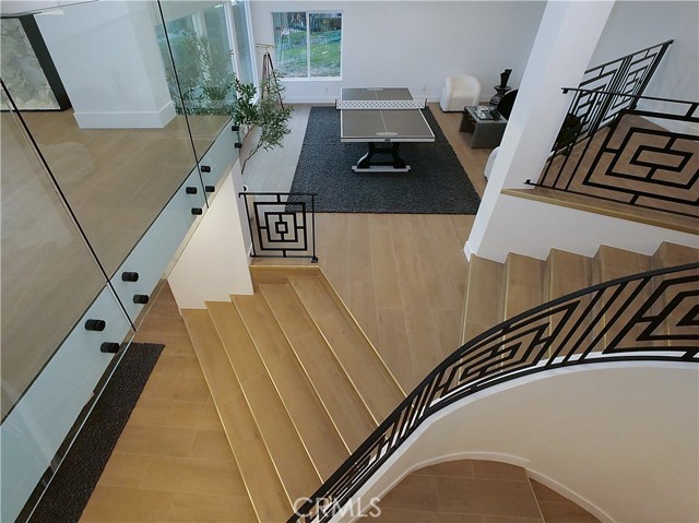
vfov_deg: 78.0
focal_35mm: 16
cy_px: 262
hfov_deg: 94.5
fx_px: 323
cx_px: 350
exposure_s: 1/80
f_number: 7.1
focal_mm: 8
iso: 2000
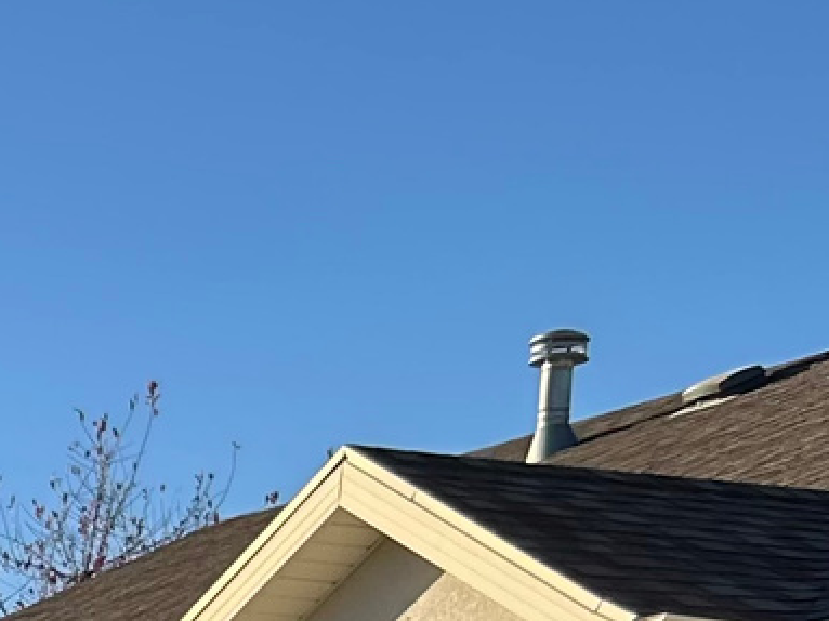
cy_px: 1383
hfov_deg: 12.1
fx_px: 3328
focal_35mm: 139
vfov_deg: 9.7
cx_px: -972
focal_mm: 5.7
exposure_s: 1/2123
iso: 50
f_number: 1.5
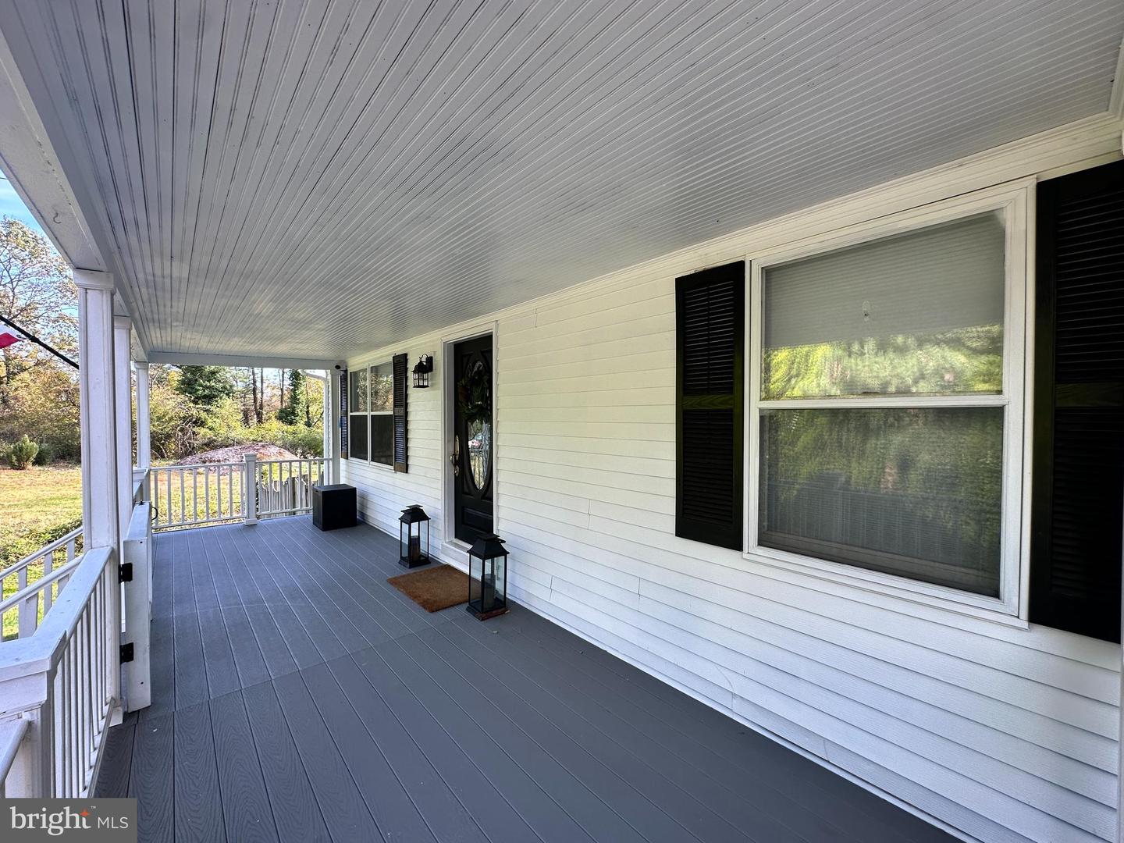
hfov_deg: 102.1
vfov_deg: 85.7
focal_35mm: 14
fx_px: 455
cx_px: 562
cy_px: 422
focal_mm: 2.22
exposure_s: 1/153
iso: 40
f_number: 2.2
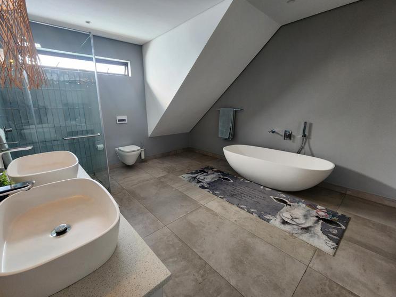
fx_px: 160
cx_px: 187
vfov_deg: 85.6
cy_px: 142
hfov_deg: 102.0
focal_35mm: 14
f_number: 2.2
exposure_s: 1/50
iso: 160
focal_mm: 2.2
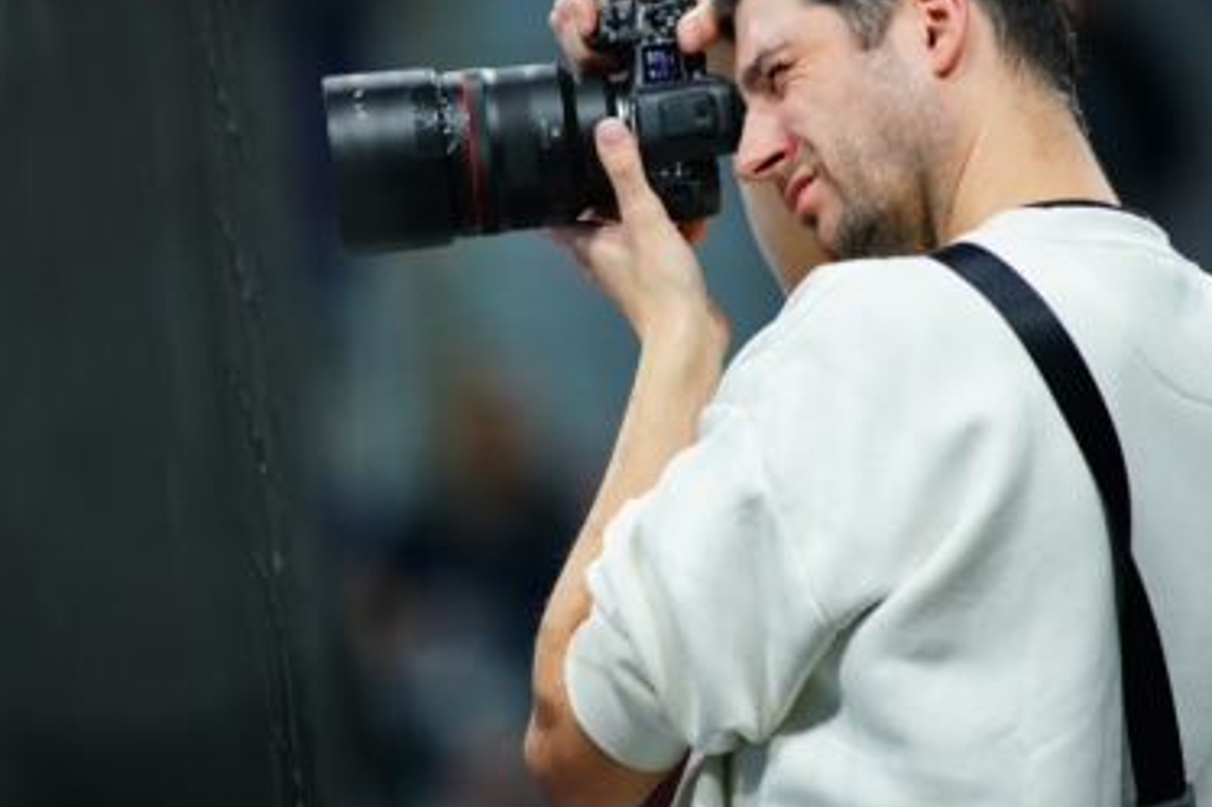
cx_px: 635
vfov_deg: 3.4
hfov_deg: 5.1
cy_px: 287
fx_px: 13494
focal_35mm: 401
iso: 2500
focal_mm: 300
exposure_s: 1/1600
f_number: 2.8
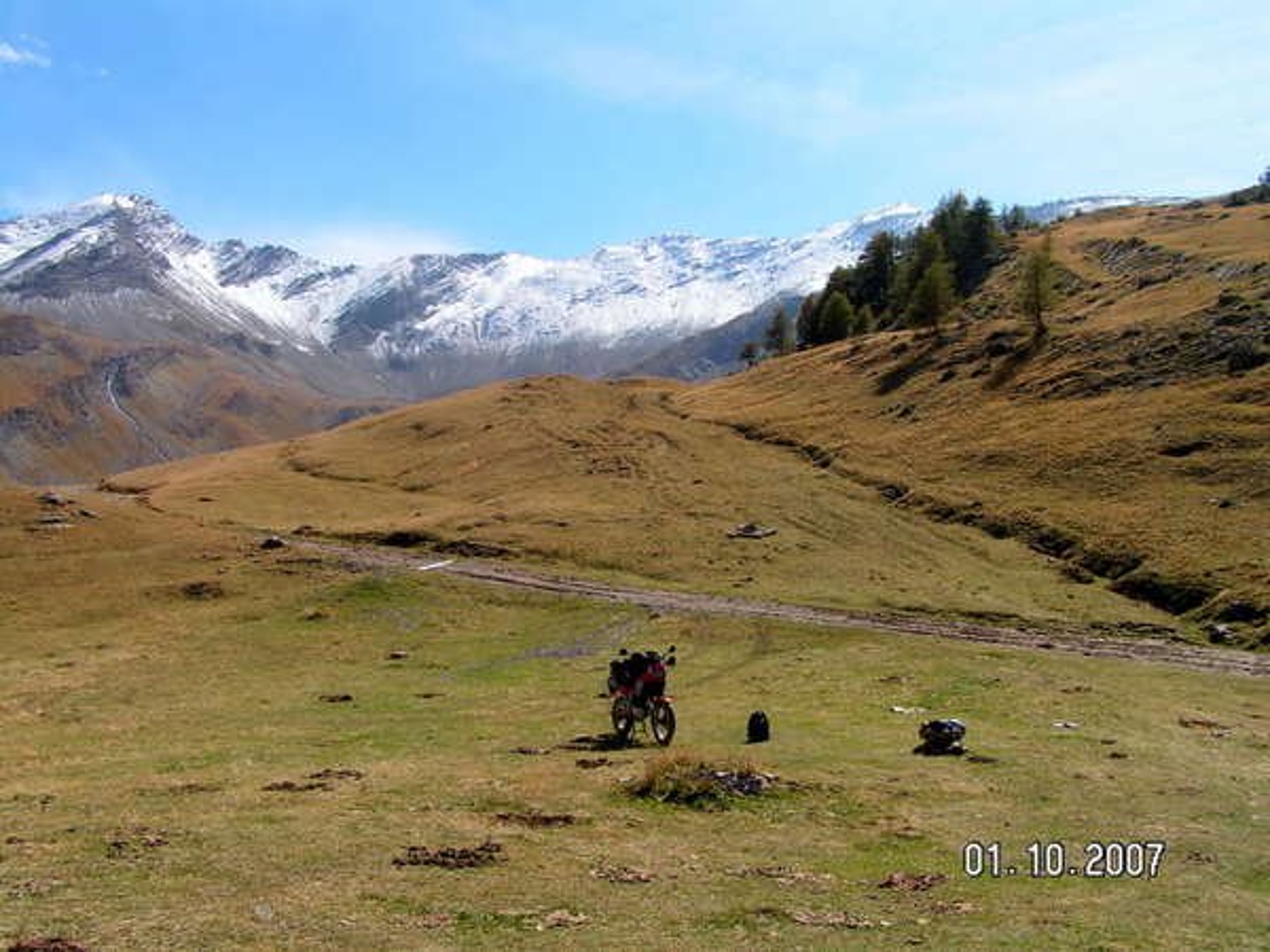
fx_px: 1394
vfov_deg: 37.7
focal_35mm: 38
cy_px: 476
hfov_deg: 49.0
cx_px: 635
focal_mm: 6.3
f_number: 5.6
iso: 50
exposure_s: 1/400
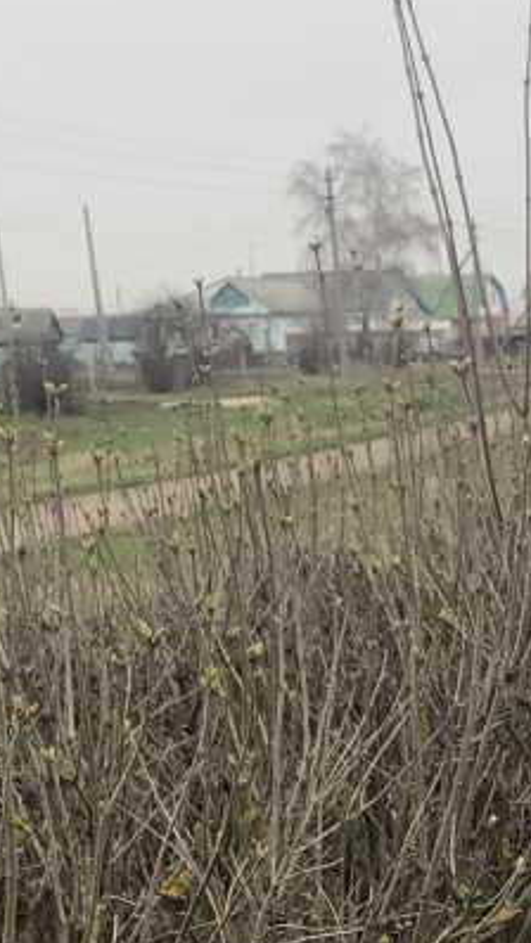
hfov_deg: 12.9
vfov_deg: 22.5
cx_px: 614
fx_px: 2302
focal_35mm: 92
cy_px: 877
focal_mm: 3.99
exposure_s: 1/422
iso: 20
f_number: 1.8
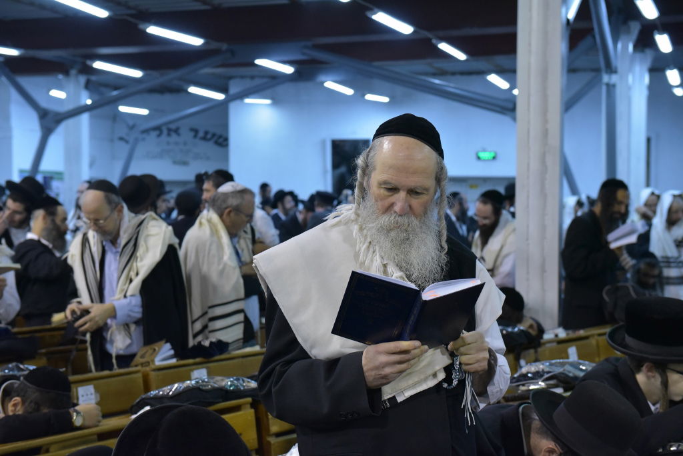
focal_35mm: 58
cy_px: 228
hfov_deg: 34.5
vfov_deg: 23.4
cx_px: 342
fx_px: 1101
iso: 5000
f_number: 5
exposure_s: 1/100
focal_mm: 58
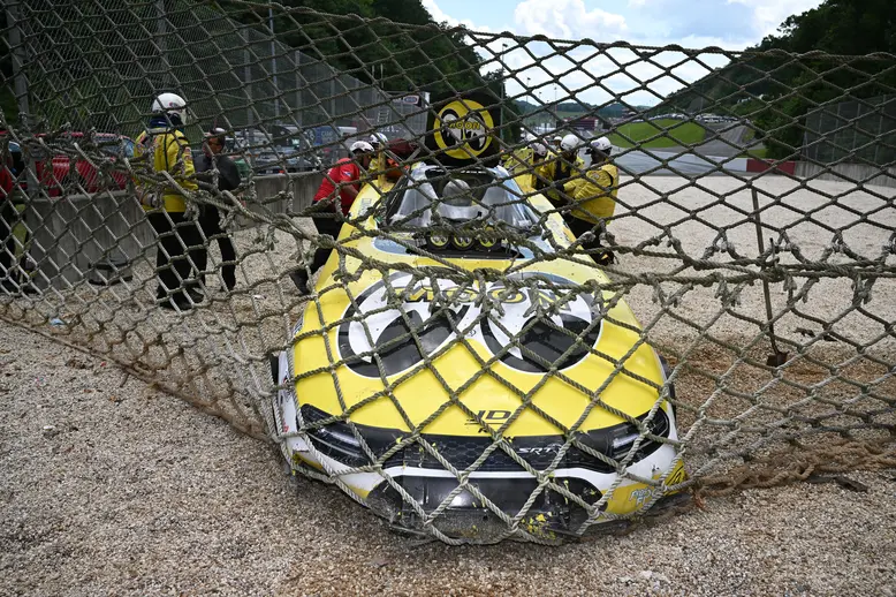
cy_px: 298
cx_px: 448
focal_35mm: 29
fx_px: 721
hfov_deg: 63.7
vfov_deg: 44.9
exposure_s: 1/1600
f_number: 5.6
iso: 400
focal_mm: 29
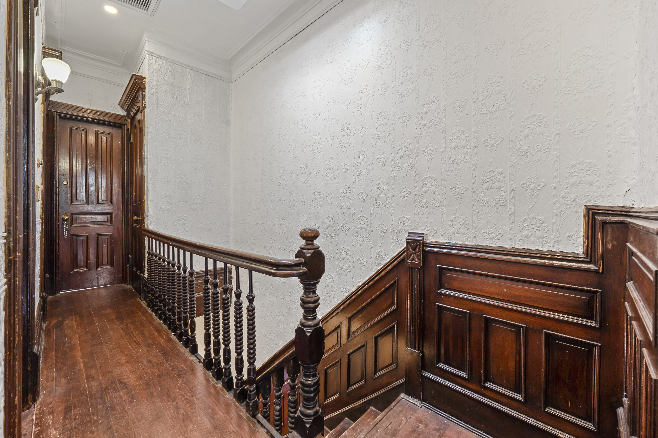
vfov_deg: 81.2
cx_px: 329
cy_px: 219
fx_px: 256
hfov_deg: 104.3
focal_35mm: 14
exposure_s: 1/1.25
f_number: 8
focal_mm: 14
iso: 200
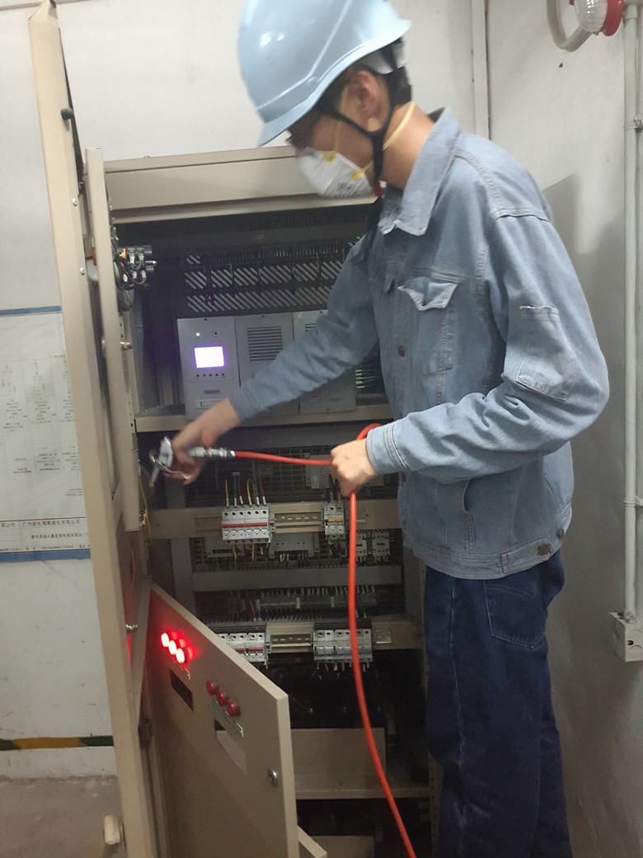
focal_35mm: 31
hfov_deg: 45.4
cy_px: 429
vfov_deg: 58.4
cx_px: 322
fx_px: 768
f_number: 2.2
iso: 1000
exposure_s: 1/17
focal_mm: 4.73
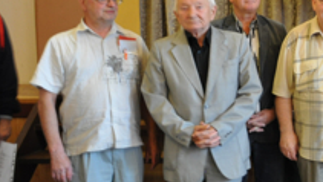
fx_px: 574
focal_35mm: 67
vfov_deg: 18.0
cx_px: 380
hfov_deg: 27.8
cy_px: 95
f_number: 3.5
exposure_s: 1/13
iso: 800
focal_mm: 18
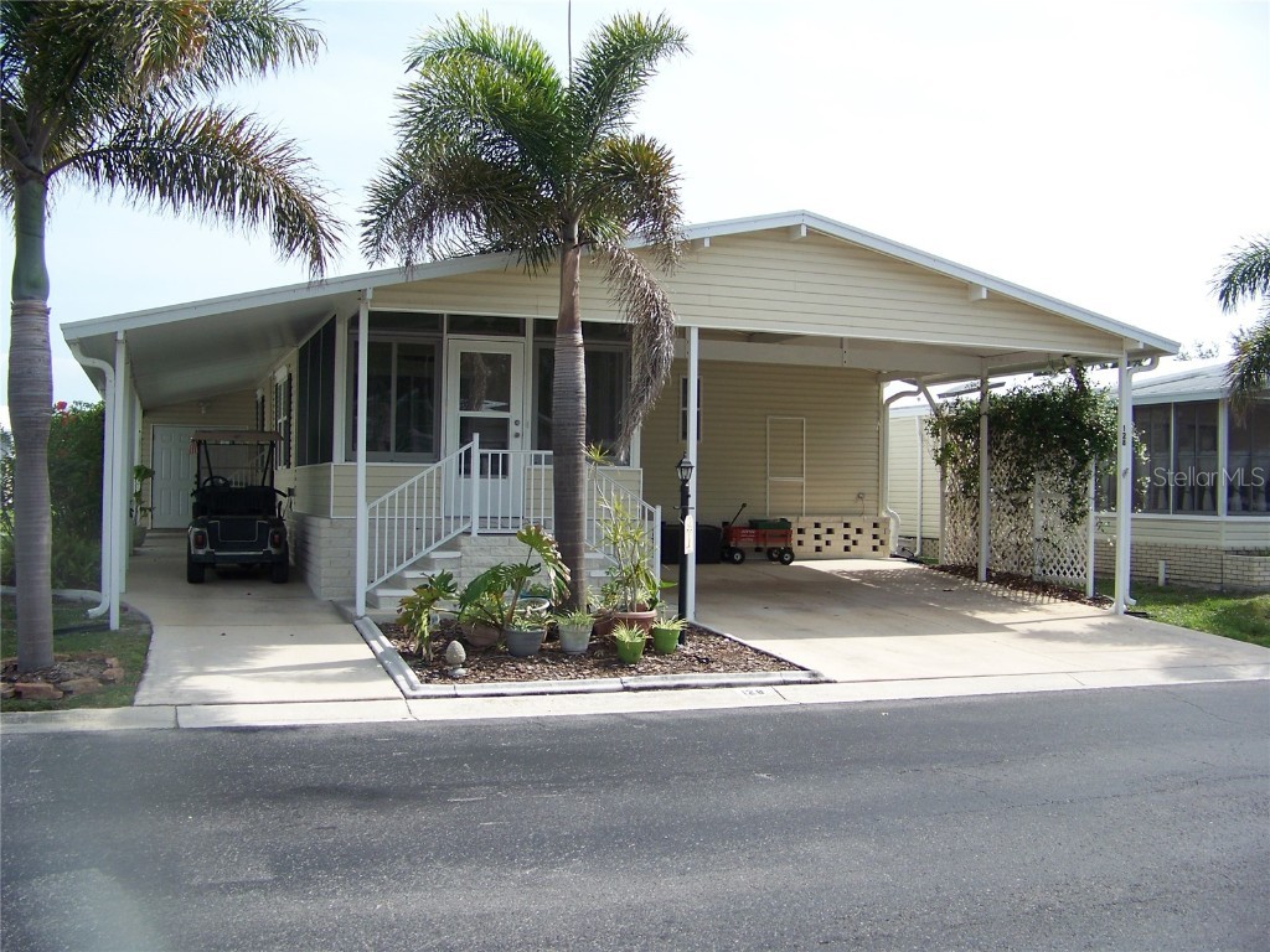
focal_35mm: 36
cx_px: 635
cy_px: 476
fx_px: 1321
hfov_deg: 51.4
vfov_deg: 39.7
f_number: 2.8
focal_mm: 5.85
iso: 64
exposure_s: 1/640
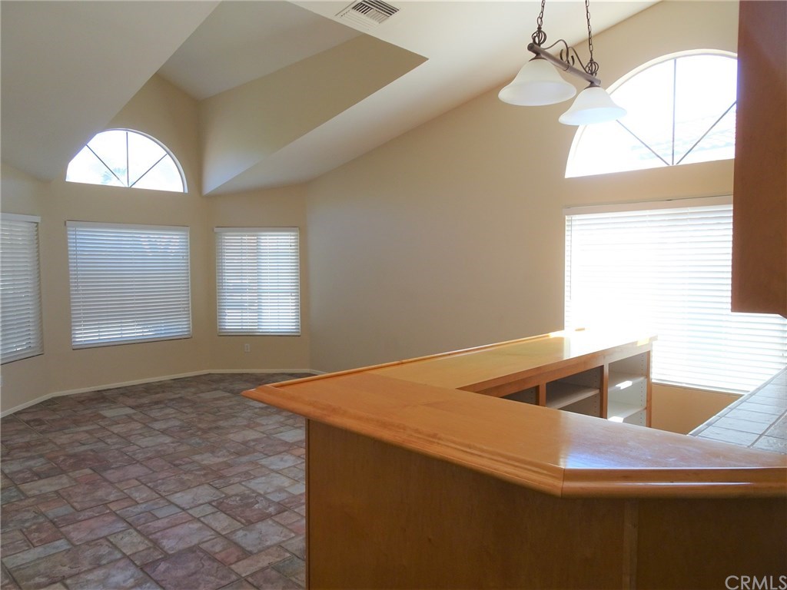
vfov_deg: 56.8
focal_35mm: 24
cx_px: 394
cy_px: 295
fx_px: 546
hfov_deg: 71.6
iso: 80
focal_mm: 4.1
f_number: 3.5
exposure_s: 1/50
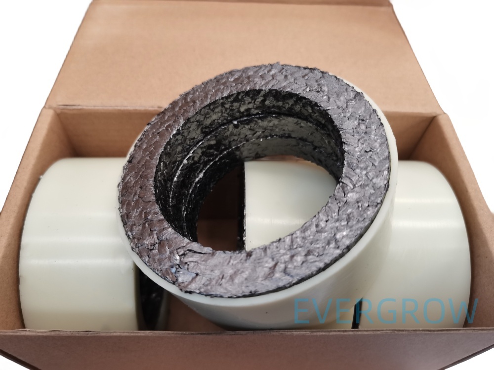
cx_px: 247
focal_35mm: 26
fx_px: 371
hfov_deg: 67.3
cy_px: 185
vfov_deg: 53.1
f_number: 1.8
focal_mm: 5.58
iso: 400
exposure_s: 1/50
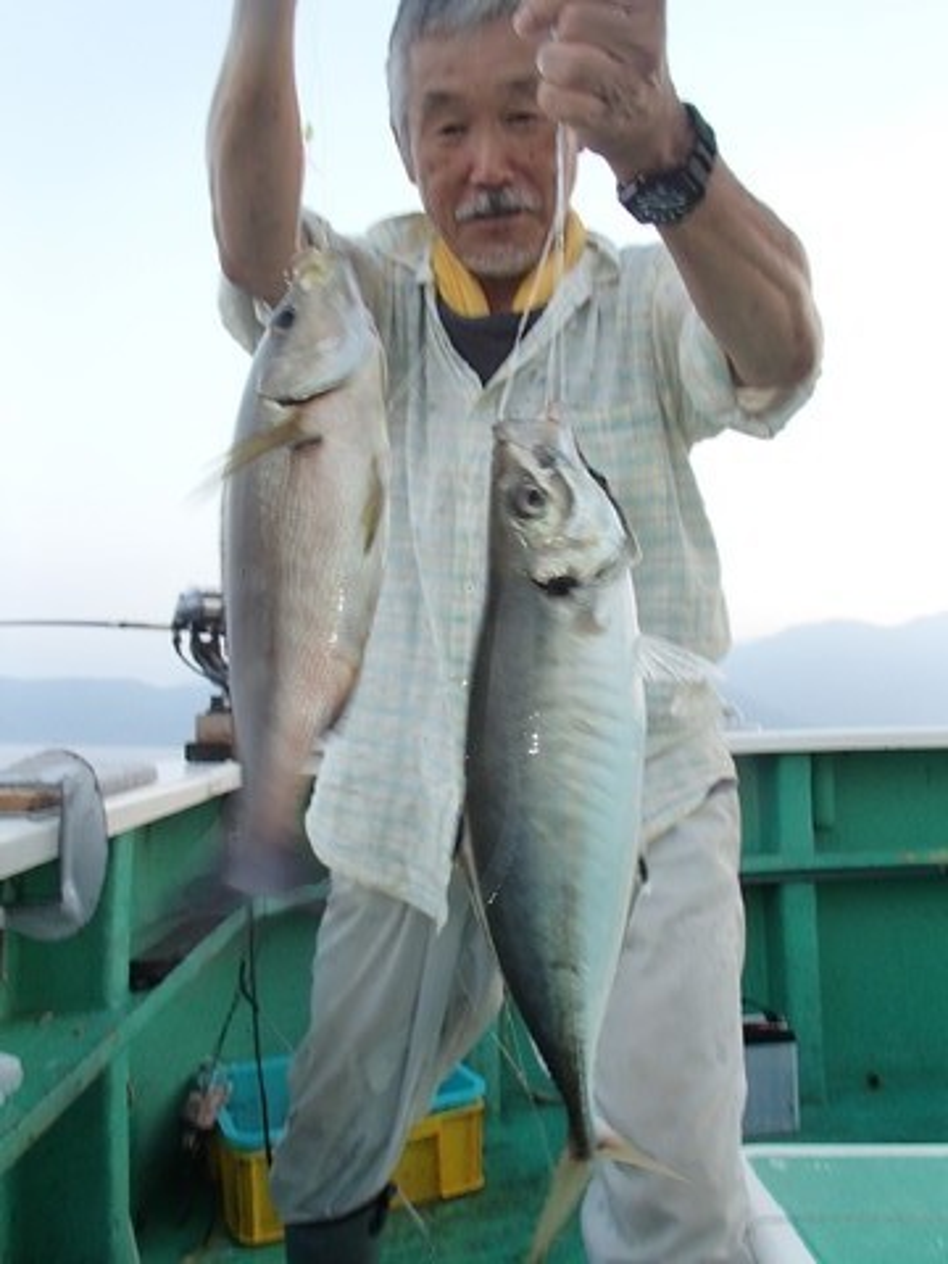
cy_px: 632
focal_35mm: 28
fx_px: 1022
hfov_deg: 49.7
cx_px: 474
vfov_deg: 63.4
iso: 200
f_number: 3.9
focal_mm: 5
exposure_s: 1/40
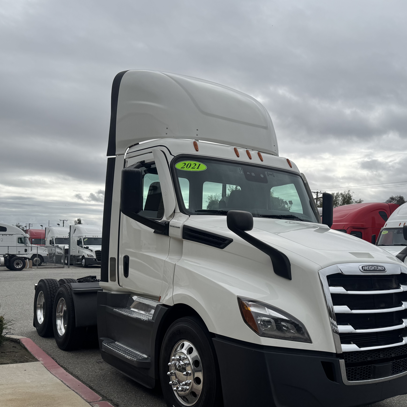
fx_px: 466
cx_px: 234
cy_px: 243
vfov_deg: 47.0
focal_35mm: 35
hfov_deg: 47.1
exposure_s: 1/5814
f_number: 1.78
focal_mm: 6.76
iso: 80
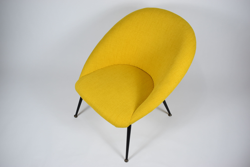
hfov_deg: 59.5
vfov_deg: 41.8
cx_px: 125
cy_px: 84
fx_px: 219
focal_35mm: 32
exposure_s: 1/125
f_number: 5.6
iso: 640
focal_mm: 21
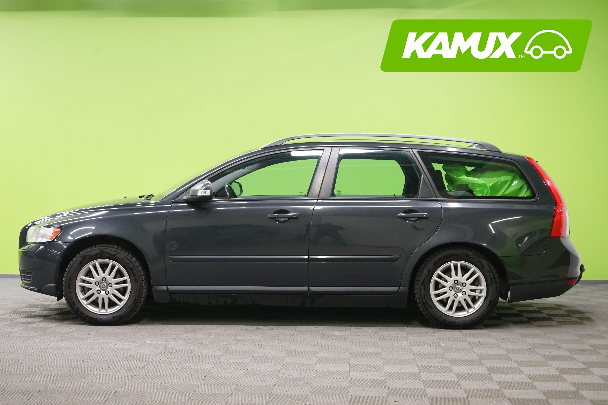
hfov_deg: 38.2
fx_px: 878
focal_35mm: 52
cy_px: 202
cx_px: 304
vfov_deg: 26.0
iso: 1600
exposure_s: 1/50
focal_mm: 52
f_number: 5.6
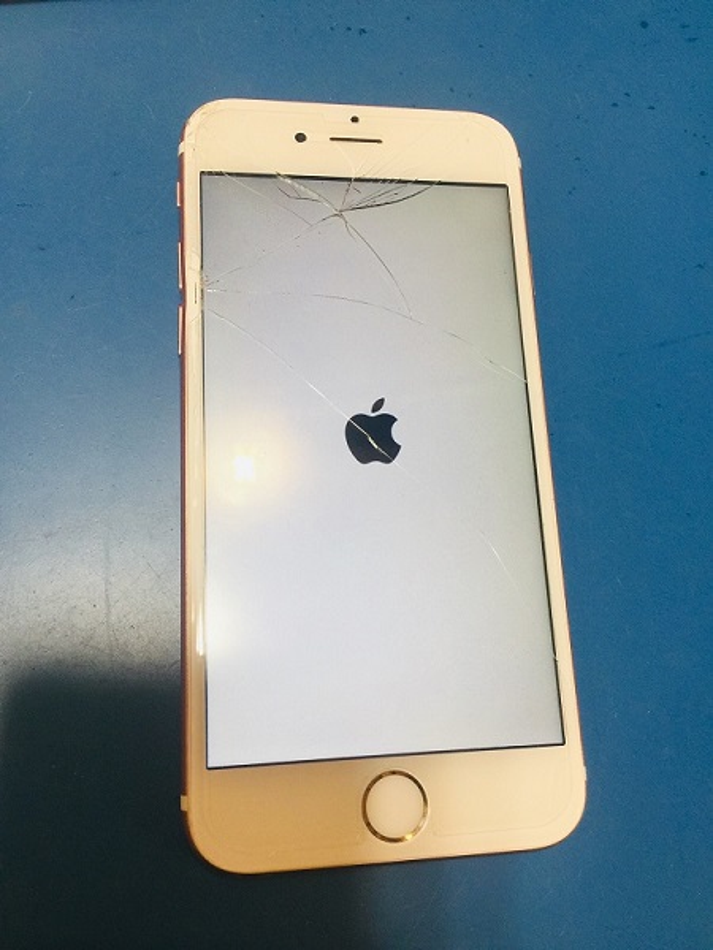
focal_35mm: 29
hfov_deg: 48.2
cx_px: 356
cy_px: 475
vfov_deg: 61.7
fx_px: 796
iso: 40
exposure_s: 1/30
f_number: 2.2
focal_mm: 4.15
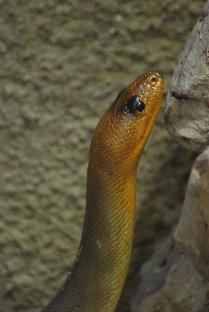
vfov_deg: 4.6
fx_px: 3907
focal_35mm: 450
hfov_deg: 3.1
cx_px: 104
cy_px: 156
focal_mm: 300
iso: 1600
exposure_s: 1/160
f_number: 5.6
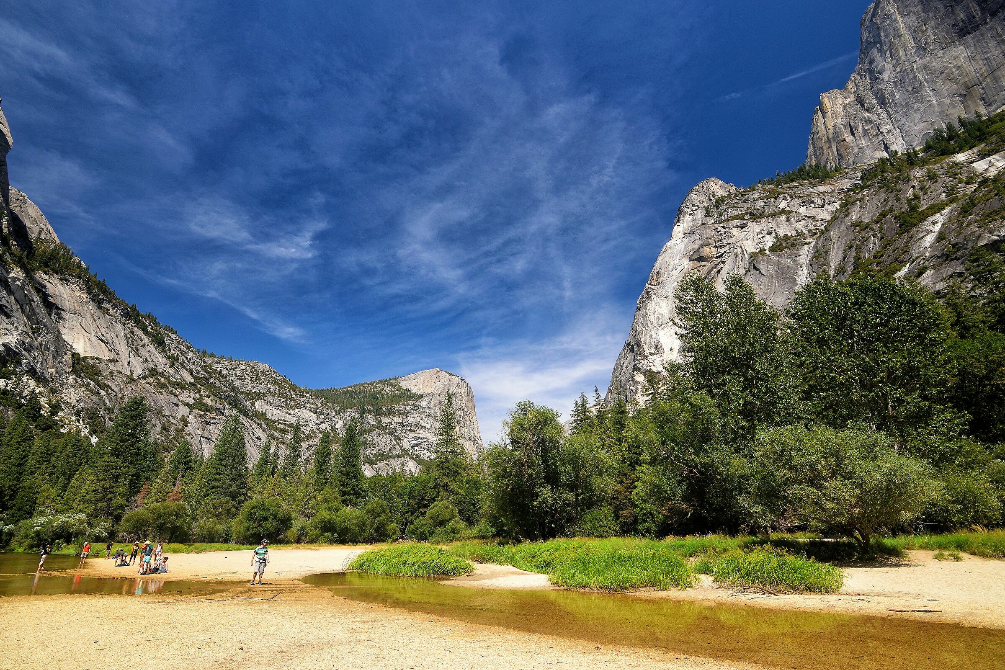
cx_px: 502
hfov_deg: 95.0
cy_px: 335
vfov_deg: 72.1
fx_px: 461
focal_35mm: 16
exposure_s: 1/50
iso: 100
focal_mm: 11
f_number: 9
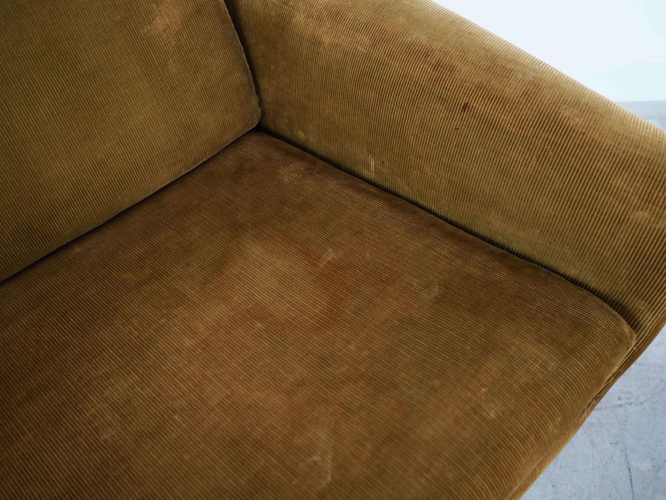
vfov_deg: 41.8
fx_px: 654
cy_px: 250
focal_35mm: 34
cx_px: 333
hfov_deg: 54.0
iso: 320
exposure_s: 1/30
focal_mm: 17
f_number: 2.8
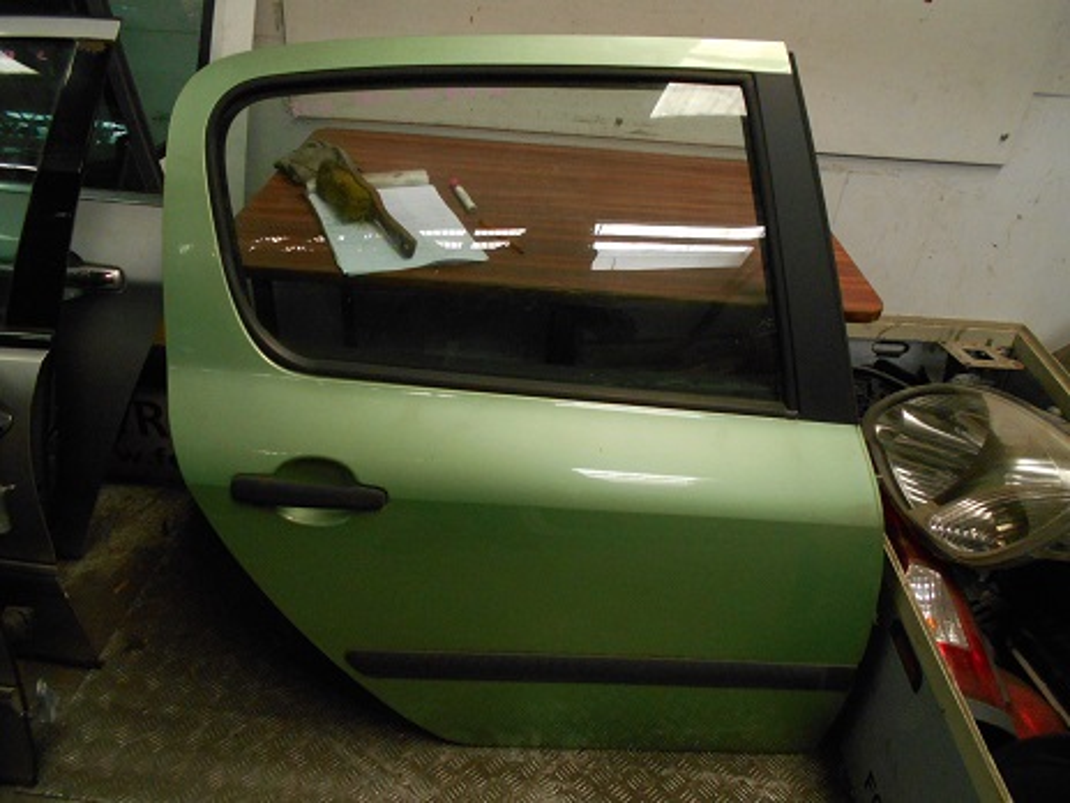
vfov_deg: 53.1
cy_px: 402
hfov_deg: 67.3
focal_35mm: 26
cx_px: 535
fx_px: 804
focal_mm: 4.6
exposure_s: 1/25
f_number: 3.2
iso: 450
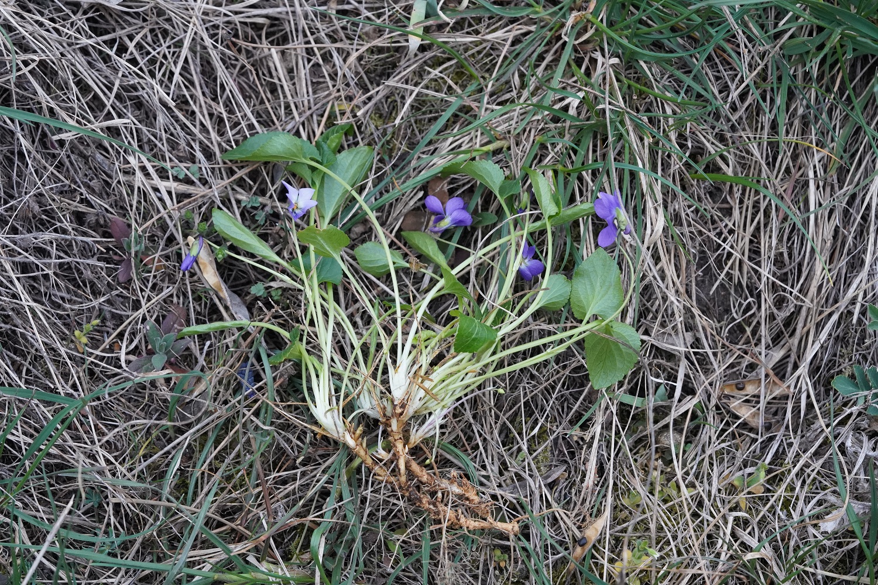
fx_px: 2195
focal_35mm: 90
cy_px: 292
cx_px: 439
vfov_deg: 15.2
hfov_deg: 22.6
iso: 6400
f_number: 8
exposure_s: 1/250
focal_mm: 90
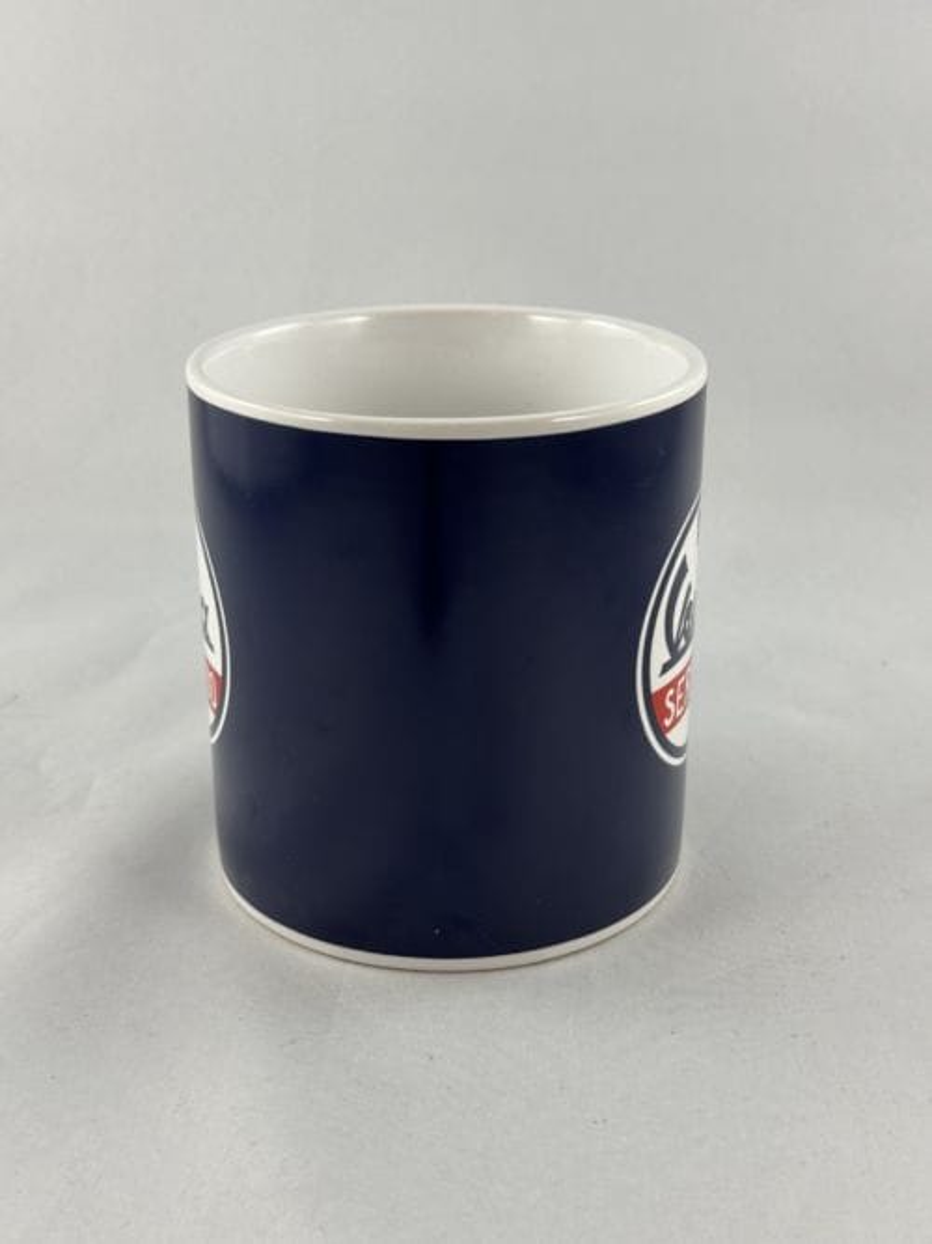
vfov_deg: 39.7
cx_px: 466
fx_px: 1724
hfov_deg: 30.3
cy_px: 622
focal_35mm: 48
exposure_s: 1/100
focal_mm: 6.86
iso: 64
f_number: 1.78
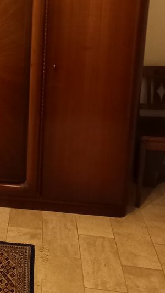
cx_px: -30
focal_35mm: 51
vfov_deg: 38.9
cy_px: 56
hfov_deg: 21.8
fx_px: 397
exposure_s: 1/20
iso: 1000
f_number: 1.8
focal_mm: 4.65
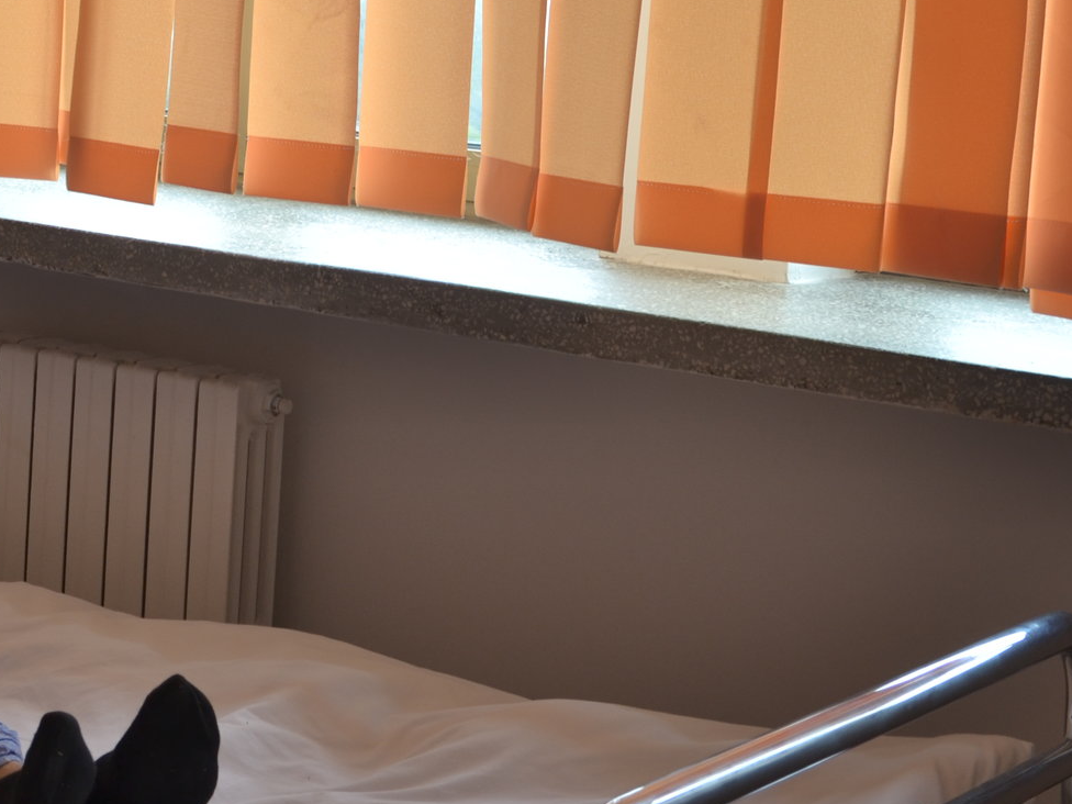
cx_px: 126
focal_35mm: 85
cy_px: 142
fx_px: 2636
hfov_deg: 22.5
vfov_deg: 17.2
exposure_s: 1/60
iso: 100
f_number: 4
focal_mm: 25
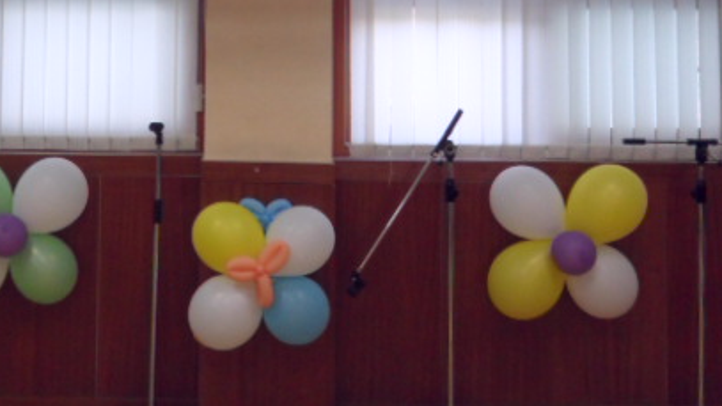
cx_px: 236
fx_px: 1417
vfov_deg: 15.6
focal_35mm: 74
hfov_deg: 28.4
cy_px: -99
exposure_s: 1/45
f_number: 3.5
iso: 200
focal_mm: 4.9
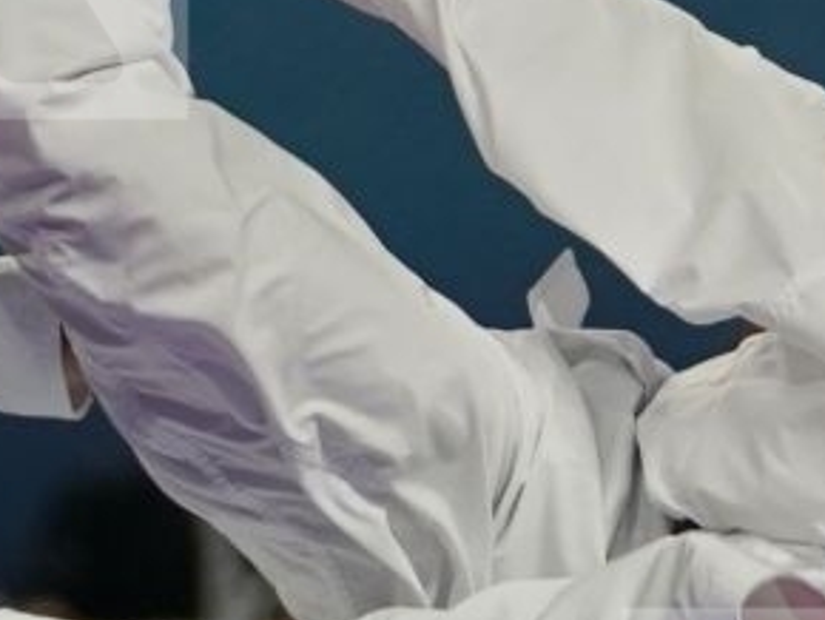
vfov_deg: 1.5
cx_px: -77
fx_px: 24473
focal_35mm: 1026
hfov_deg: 1.9
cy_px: 867
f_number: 2.8
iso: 800
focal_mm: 115
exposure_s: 1/1000
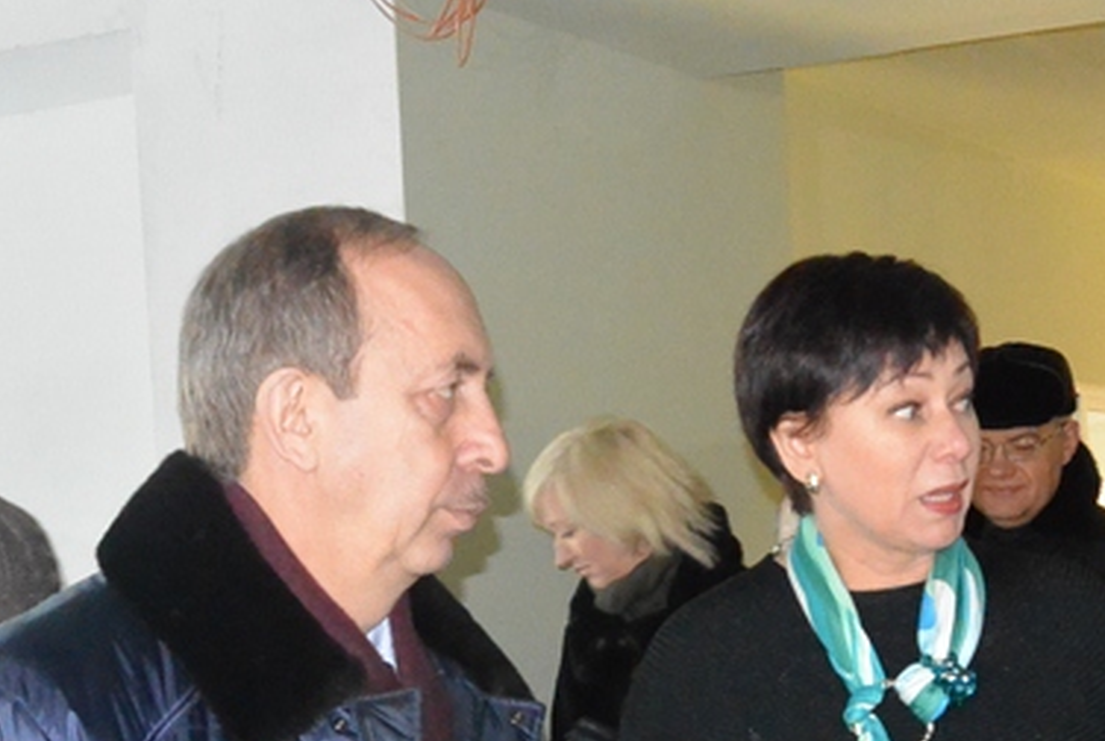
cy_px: 673
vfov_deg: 16.3
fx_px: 2552
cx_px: 764
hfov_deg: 24.3
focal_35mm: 83
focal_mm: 14.5
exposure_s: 1/40
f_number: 4
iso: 3200
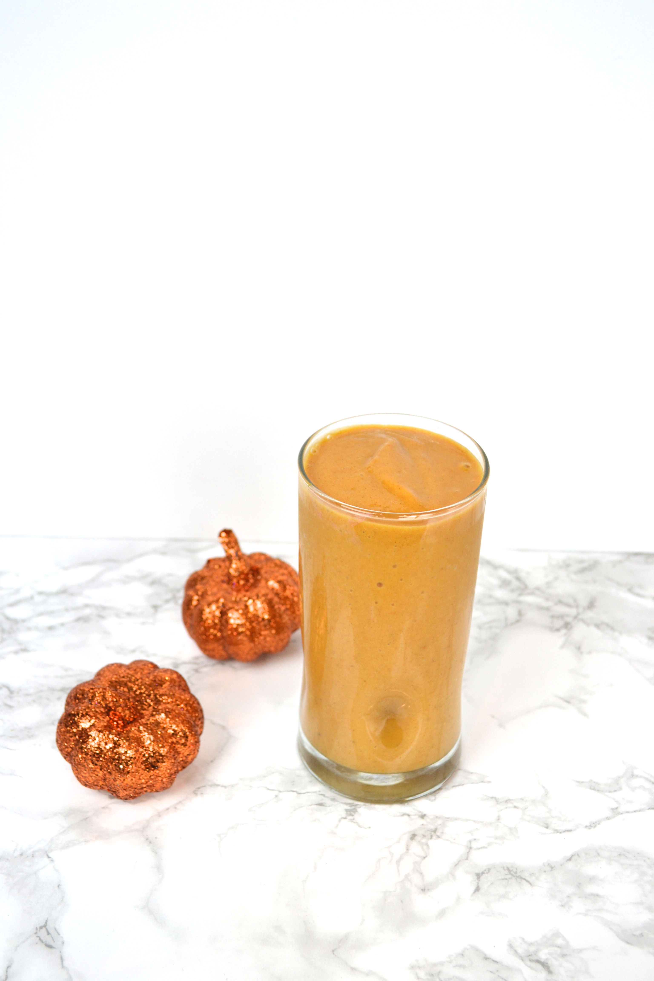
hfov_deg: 28.1
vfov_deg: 41.1
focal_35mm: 48
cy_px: 490
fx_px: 1308
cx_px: 327
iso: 400
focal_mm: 32
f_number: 5.6
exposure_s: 1/160
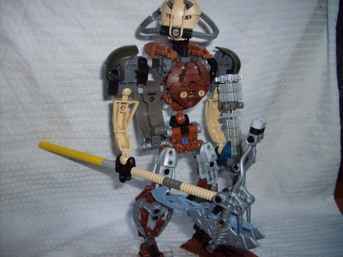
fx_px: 347
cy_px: 128
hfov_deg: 52.6
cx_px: 172
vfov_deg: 40.7
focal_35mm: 35
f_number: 2.8
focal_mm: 5.8
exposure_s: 1/45
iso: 100
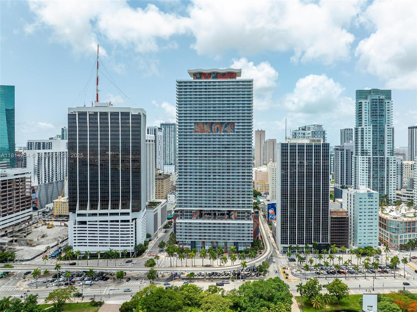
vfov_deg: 56.8
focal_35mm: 24
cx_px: 208
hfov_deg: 71.6
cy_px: 156
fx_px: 289
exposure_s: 1/200
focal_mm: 12.29
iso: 100
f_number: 4
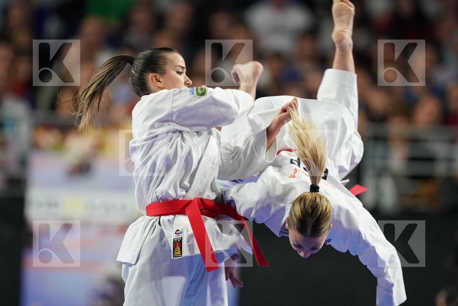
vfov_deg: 2.3
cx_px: 229
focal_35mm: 600
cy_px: 153
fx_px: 7633
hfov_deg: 3.4
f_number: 2.8
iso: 1250
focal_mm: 400
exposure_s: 1/500
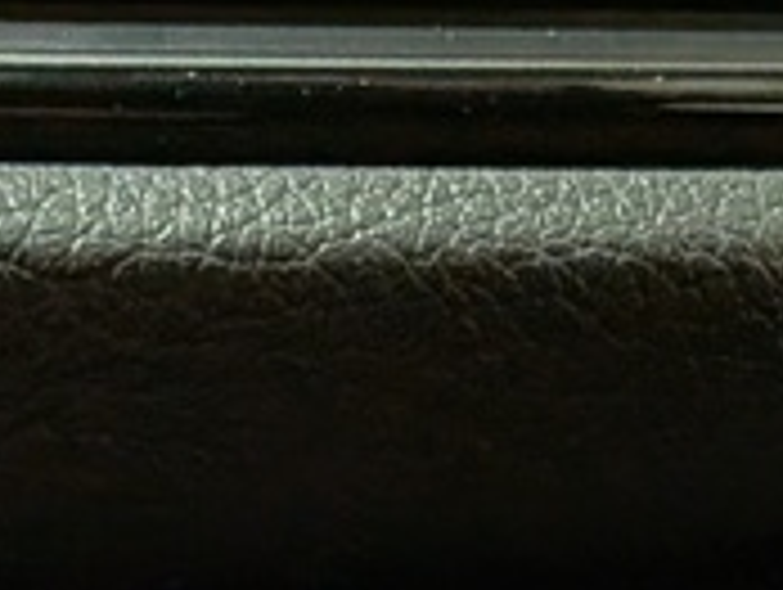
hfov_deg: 14.0
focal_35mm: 141
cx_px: 405
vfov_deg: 8.9
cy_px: 1675
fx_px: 3194
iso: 57
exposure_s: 1/226
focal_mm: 4.53
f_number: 1.7
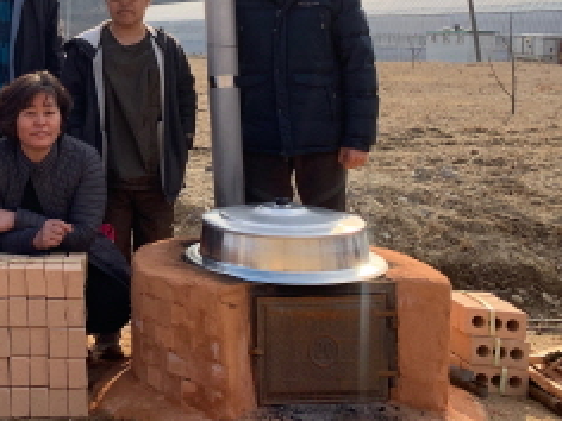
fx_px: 1072
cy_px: 38
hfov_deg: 27.0
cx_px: -55
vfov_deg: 21.7
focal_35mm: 66
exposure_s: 1/1845
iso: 25
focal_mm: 4.25
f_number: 1.8
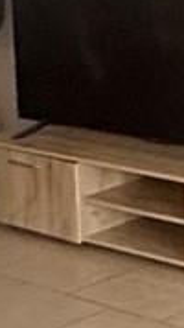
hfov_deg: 8.5
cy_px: 79
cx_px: 316
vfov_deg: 15.6
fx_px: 1189
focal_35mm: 137
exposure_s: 1/60
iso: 320
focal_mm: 2.22
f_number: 2.2
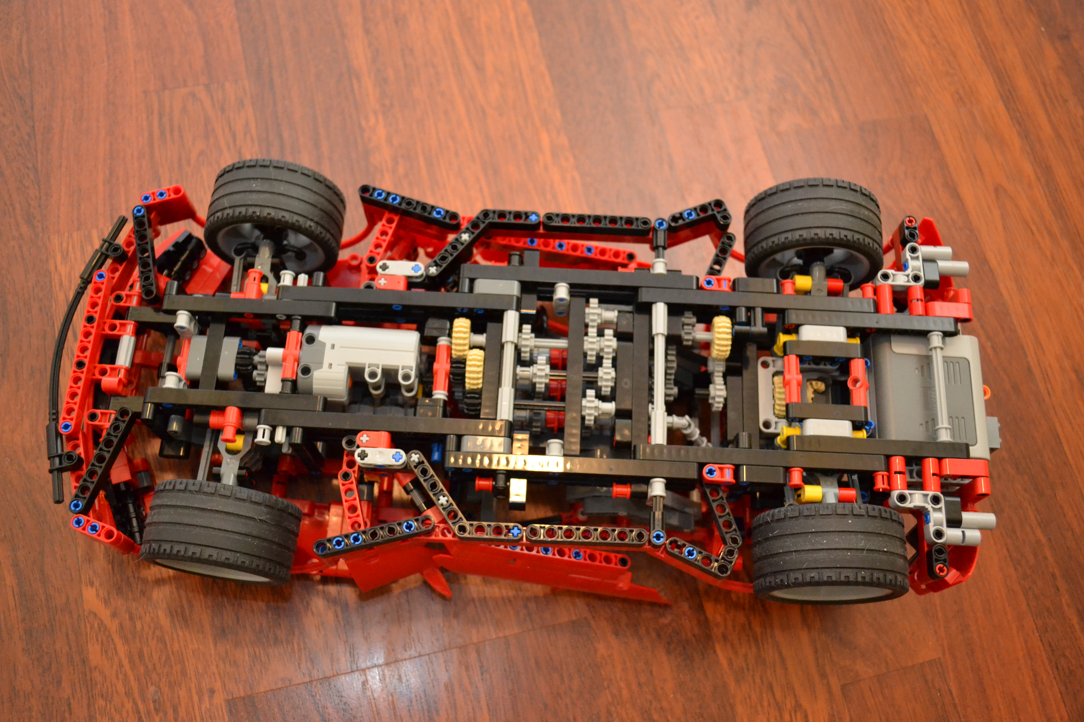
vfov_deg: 36.9
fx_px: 1084
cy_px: 361
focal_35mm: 36
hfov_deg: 53.1
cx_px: 542
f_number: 4
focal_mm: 24
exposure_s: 1/60
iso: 3200
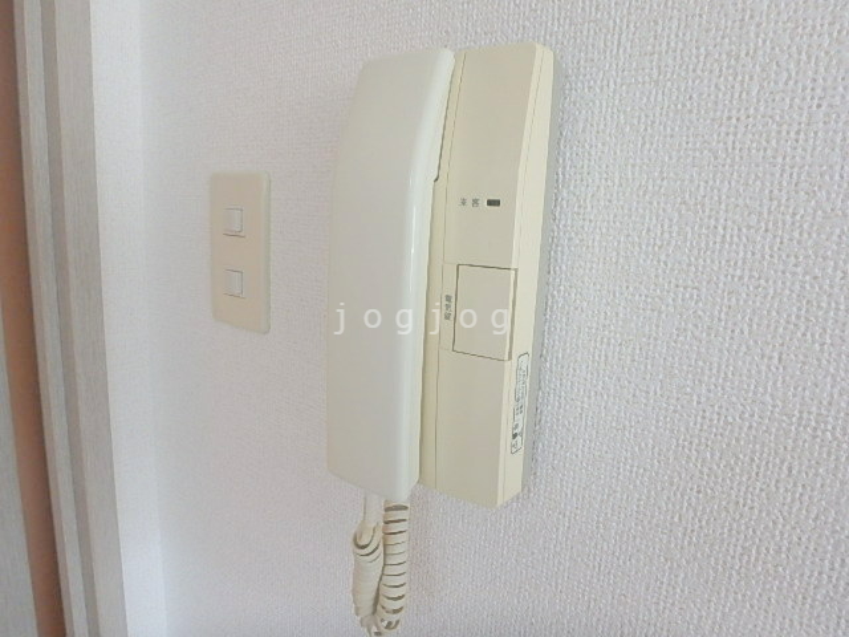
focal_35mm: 21
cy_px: 318
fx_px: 515
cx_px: 424
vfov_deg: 63.4
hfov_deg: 79.0
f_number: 3.5
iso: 320
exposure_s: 1/30
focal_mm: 3.7
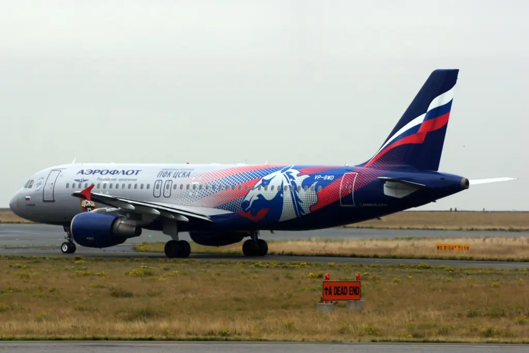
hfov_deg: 9.1
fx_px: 3306
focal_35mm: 225
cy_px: 176
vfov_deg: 6.1
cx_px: 264
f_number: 7.1
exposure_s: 1/250
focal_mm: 150
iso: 100
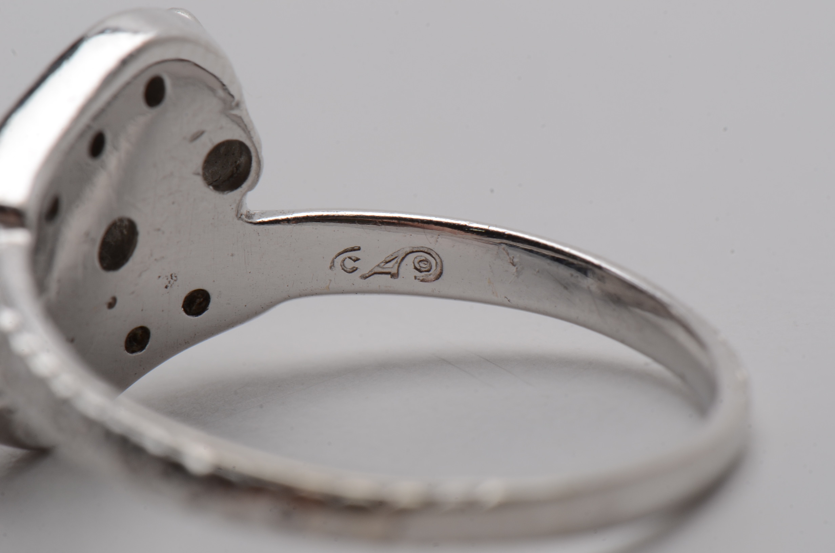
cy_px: 276
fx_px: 2951
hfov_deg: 16.1
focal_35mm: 128
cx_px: 418
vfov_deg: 10.7
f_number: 22
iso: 200
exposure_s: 1/125
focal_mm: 85
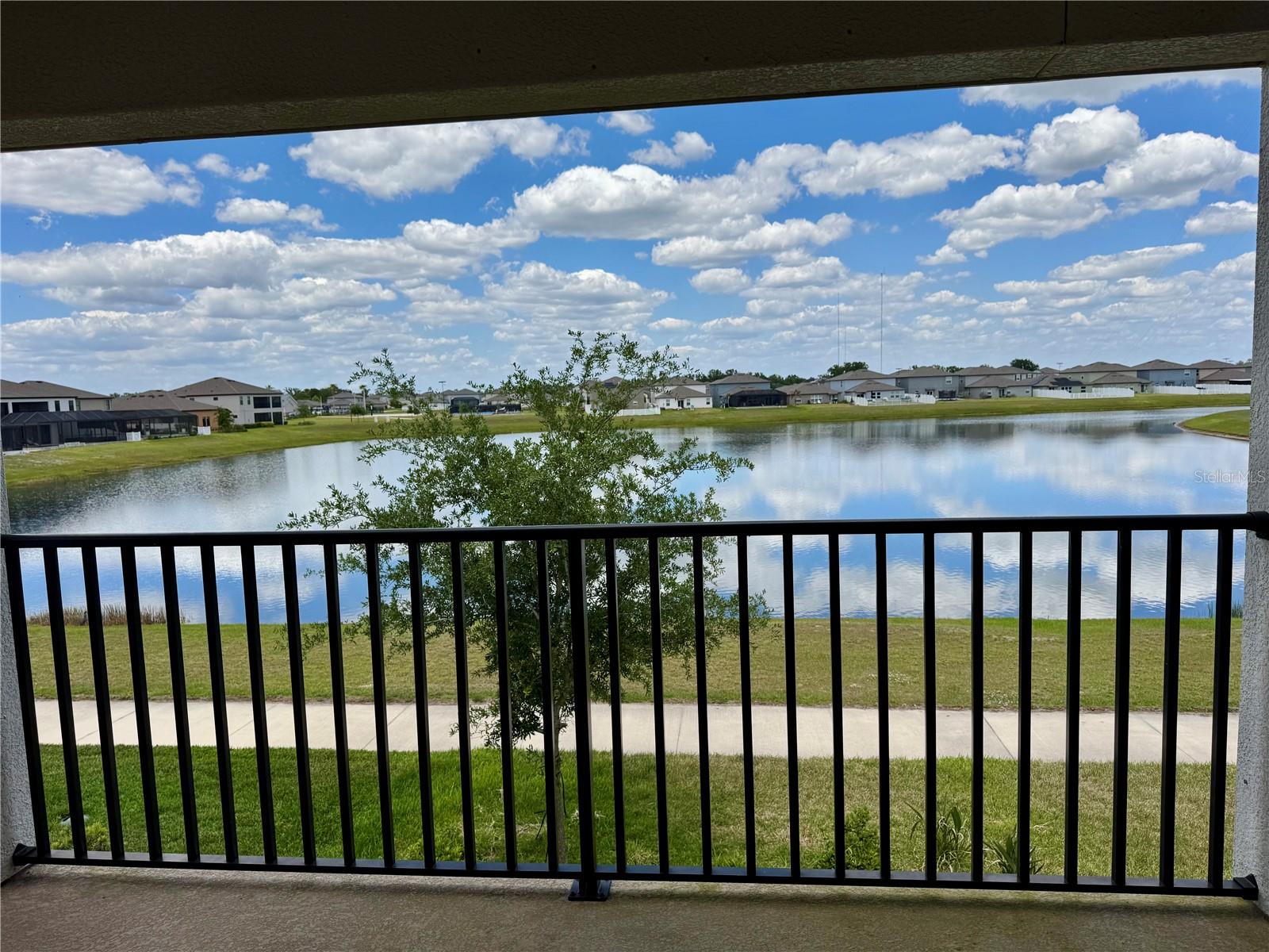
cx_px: 634
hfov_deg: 71.6
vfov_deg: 56.8
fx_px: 880
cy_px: 476
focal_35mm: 24
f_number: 1.78
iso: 80
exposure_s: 1/6410
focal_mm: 6.76
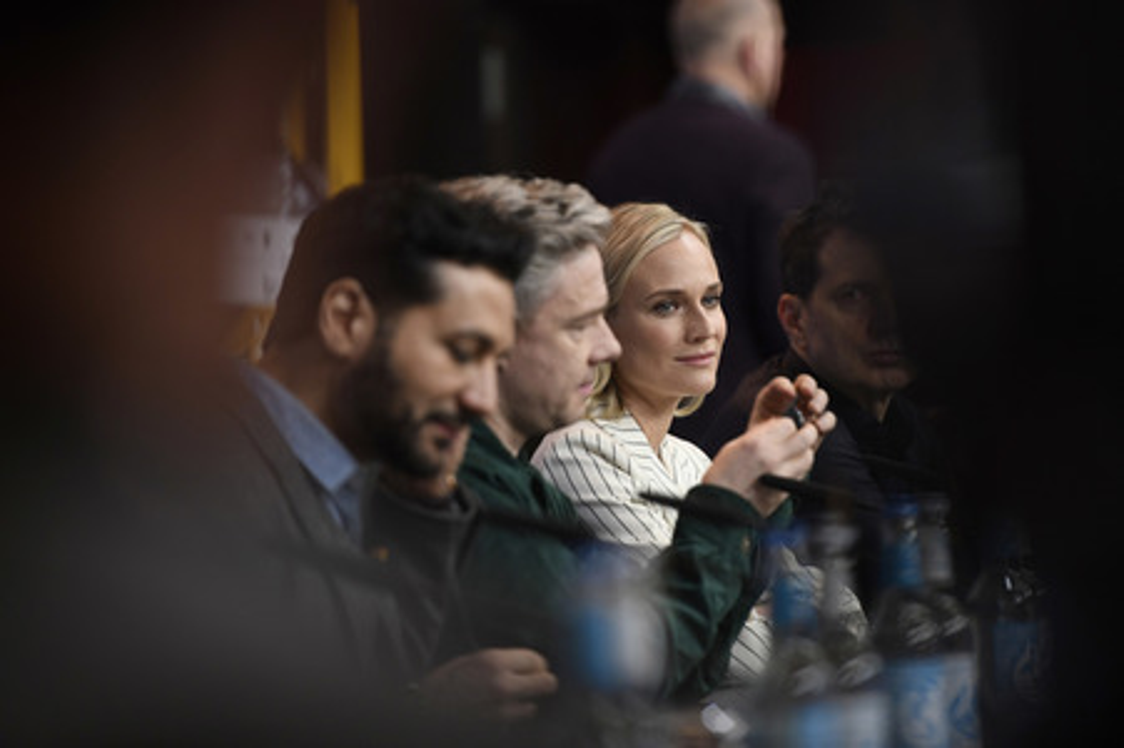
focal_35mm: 200
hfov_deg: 10.3
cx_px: 562
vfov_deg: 6.9
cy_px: 374
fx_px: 6240
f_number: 3.5
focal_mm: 200
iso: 1250
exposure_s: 1/320
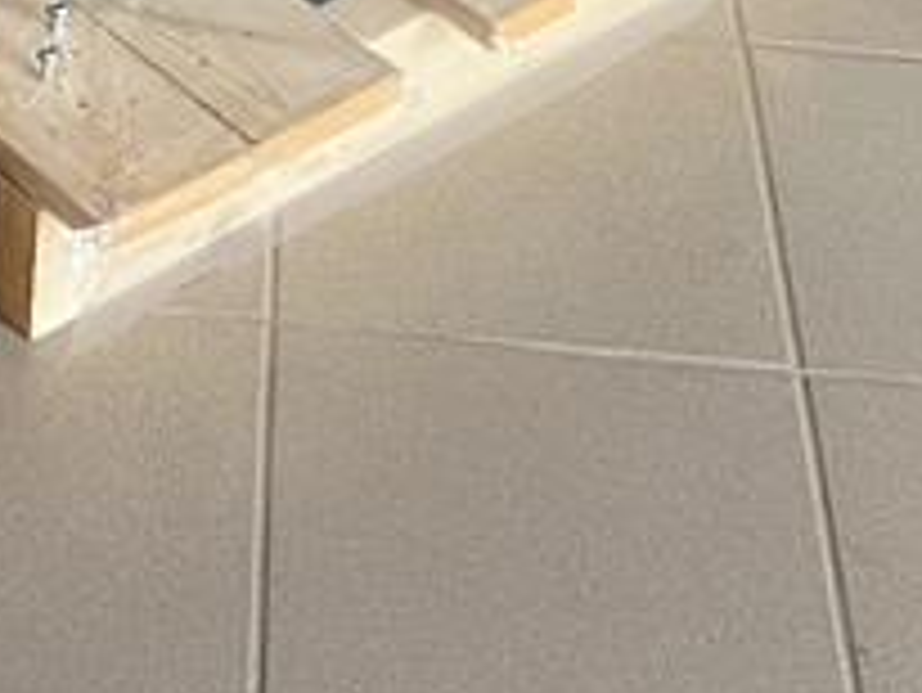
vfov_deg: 10.3
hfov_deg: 15.3
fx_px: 3385
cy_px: -909
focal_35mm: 127
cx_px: 90
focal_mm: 5.7
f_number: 1.5
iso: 250
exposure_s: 1/60
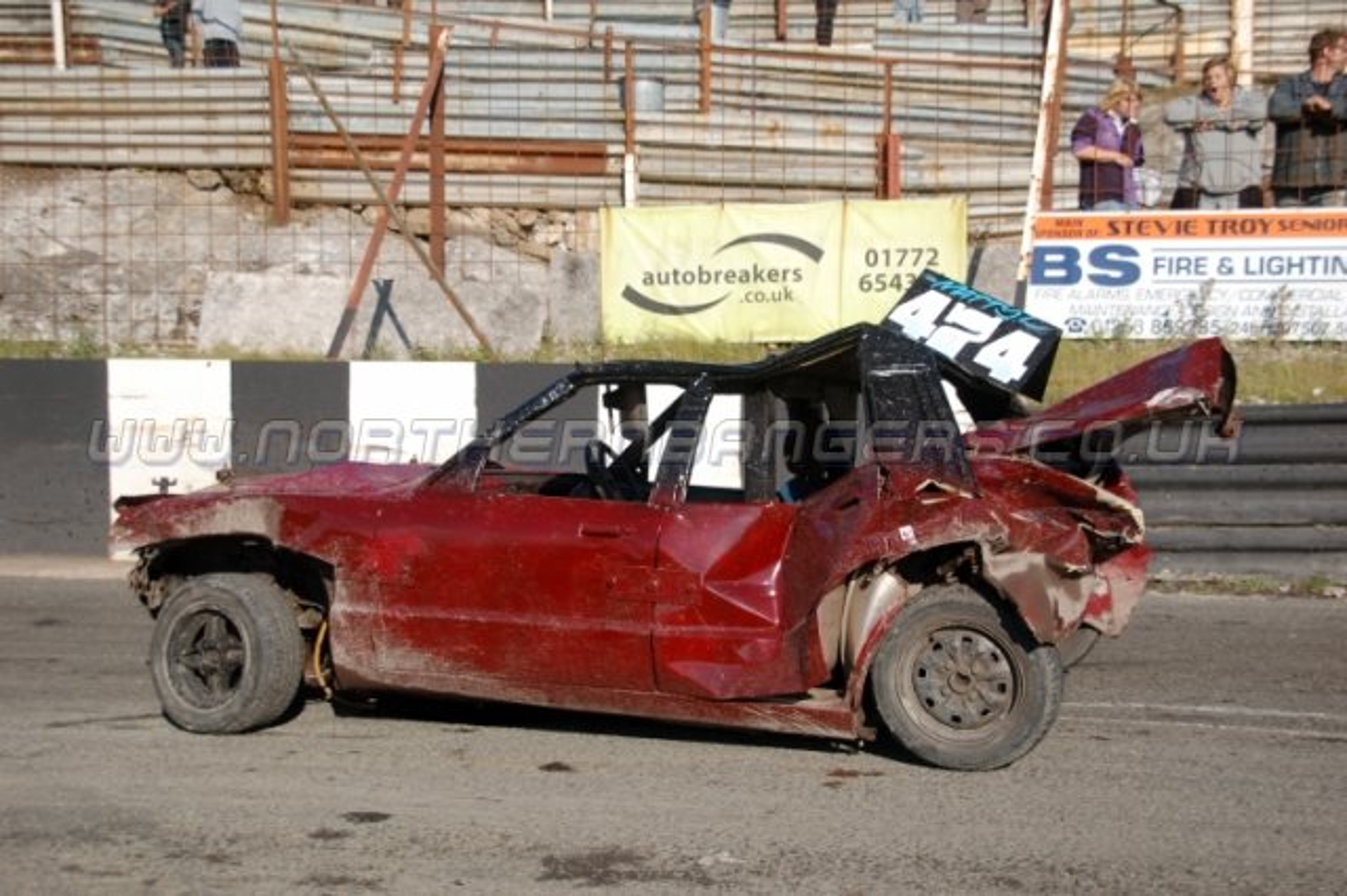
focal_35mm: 46
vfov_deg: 28.9
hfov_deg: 42.3
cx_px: 674
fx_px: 1739
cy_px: 448
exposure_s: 1/1250
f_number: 4.5
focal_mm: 31
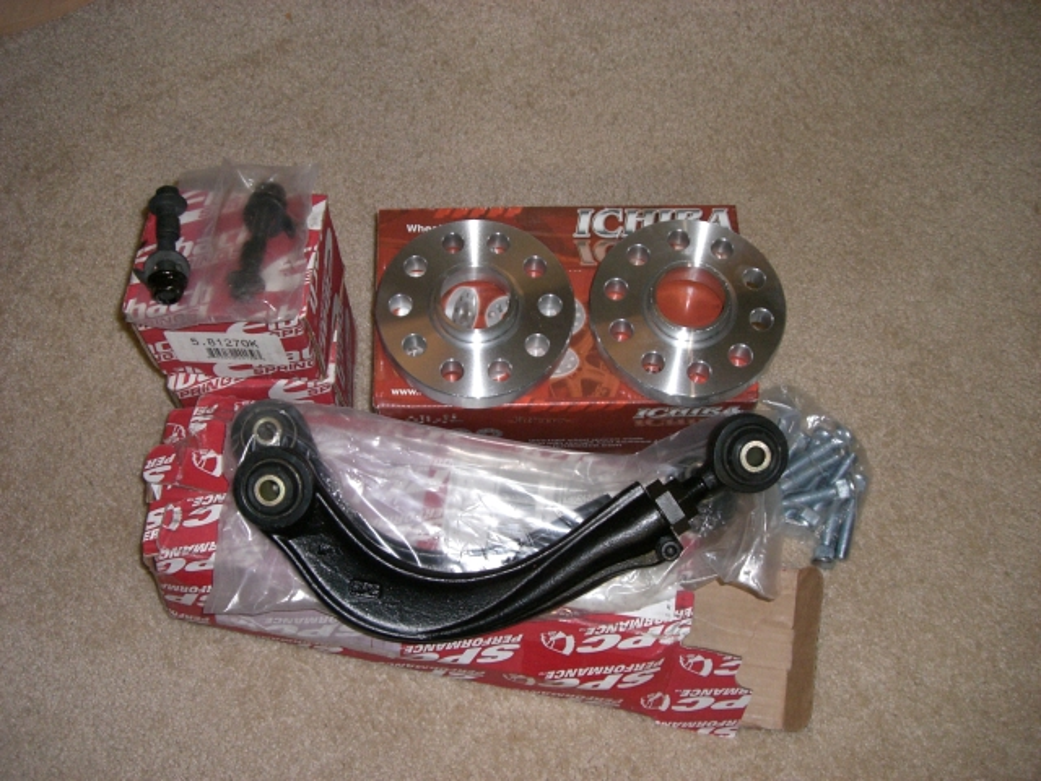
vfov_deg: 37.7
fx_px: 1143
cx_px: 520
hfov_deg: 49.0
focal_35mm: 38
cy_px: 390
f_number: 2.7
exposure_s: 1/60
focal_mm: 6.2
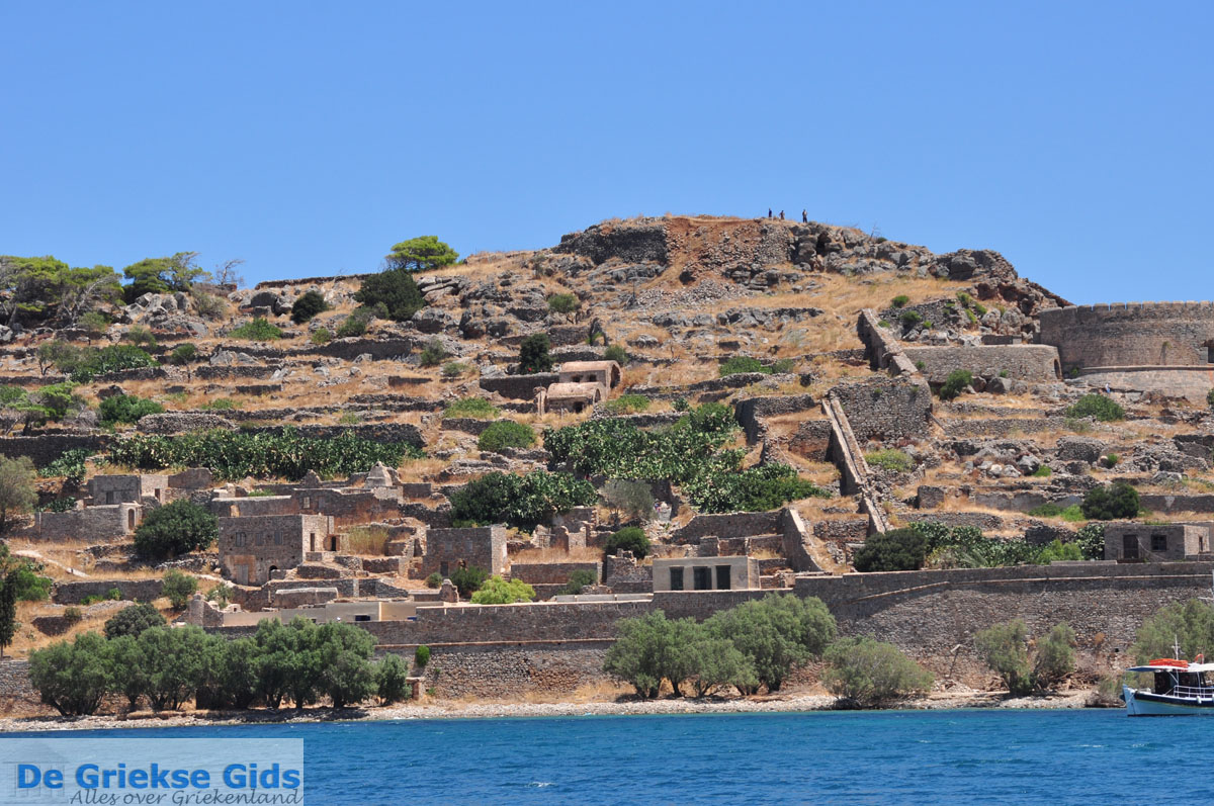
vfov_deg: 10.6
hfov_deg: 15.9
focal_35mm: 129
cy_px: 403
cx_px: 607
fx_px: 4345
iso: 200
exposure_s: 1/640
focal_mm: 86
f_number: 10
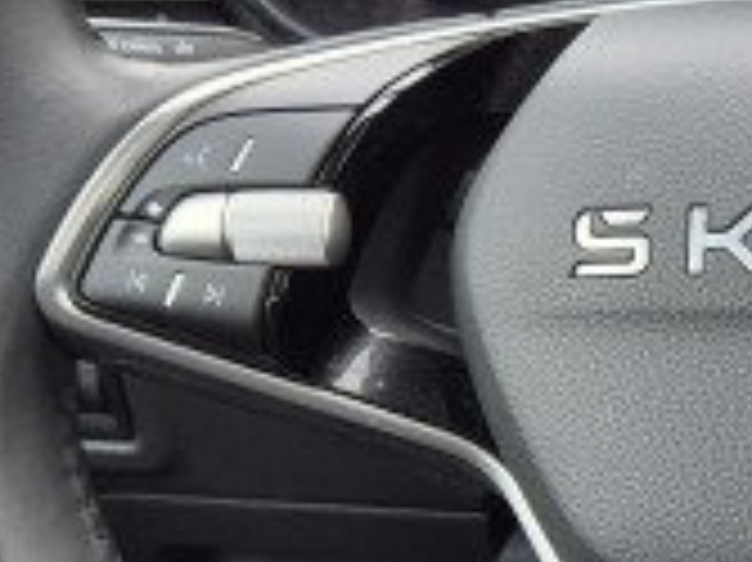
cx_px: 1085
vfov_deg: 10.5
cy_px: 418
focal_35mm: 141
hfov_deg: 13.3
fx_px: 3061
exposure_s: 1/180
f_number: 1.8
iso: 80
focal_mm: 5.4
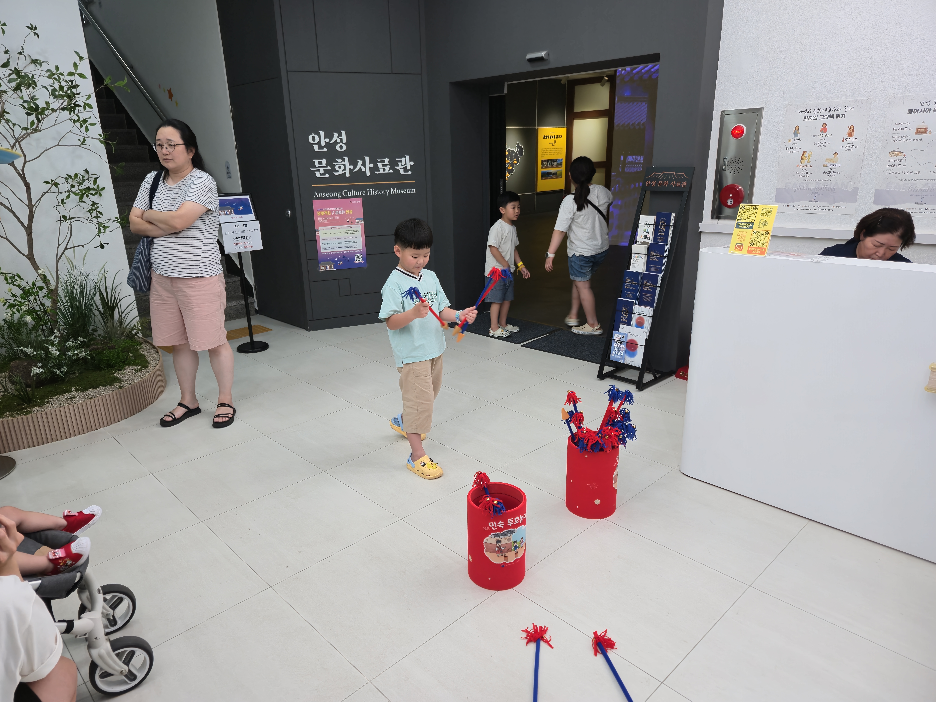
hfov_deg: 73.9
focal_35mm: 23
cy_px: 351
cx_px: 468
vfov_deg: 58.9
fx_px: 622
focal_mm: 5.4
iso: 80
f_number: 1.8
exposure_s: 1/60
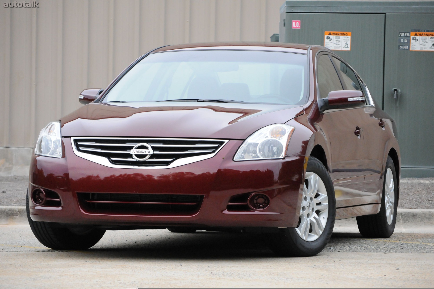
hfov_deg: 13.7
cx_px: 217
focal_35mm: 150
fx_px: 1806
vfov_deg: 9.1
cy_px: 144
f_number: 5.6
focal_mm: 100
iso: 2000
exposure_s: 1/500
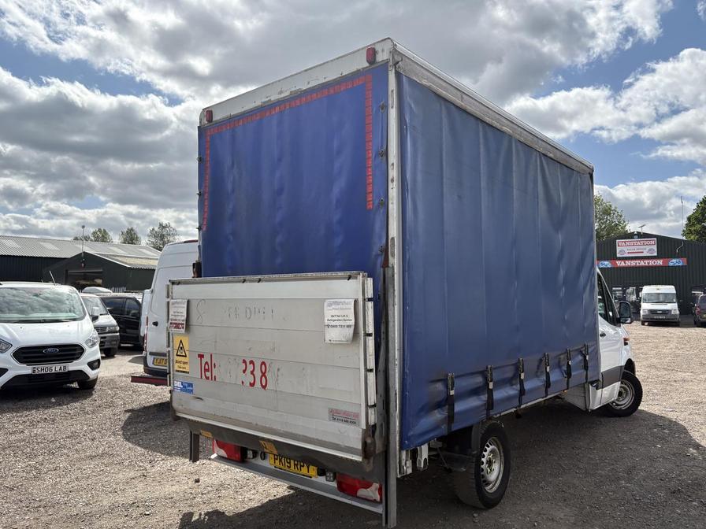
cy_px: 264
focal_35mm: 26
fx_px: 530
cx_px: 353
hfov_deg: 67.3
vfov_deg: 53.1
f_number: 1.6
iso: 64
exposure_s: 1/3448
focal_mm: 5.96
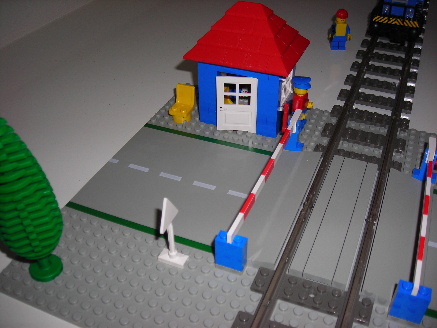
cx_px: 218
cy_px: 164
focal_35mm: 38
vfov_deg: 37.7
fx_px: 480
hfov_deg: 49.0
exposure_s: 1/60.1
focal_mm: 6.3
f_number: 3.2
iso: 50
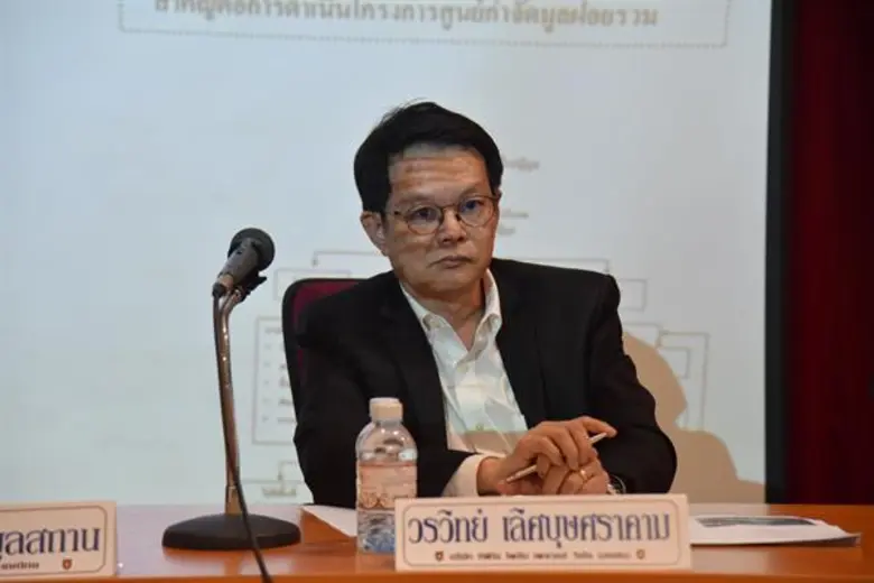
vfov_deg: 11.4
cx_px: 437
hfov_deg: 17.1
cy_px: 292
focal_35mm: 120
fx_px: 2913
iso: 2500
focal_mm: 120
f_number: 4.5
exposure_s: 1/200
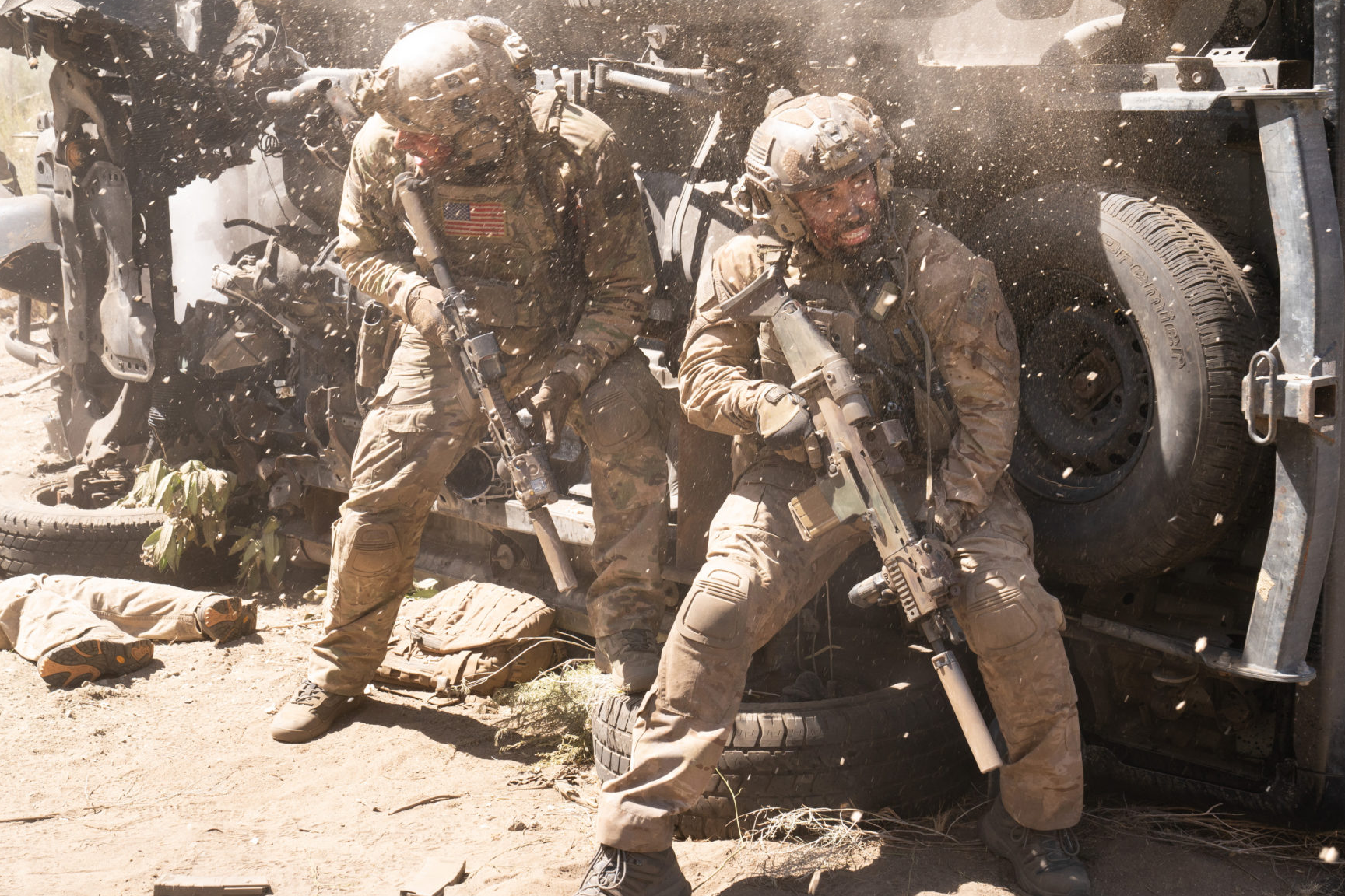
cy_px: 438
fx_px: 2391
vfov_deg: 21.2
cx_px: 697
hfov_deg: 31.4
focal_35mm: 64
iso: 800
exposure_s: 1/320
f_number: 9
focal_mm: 54
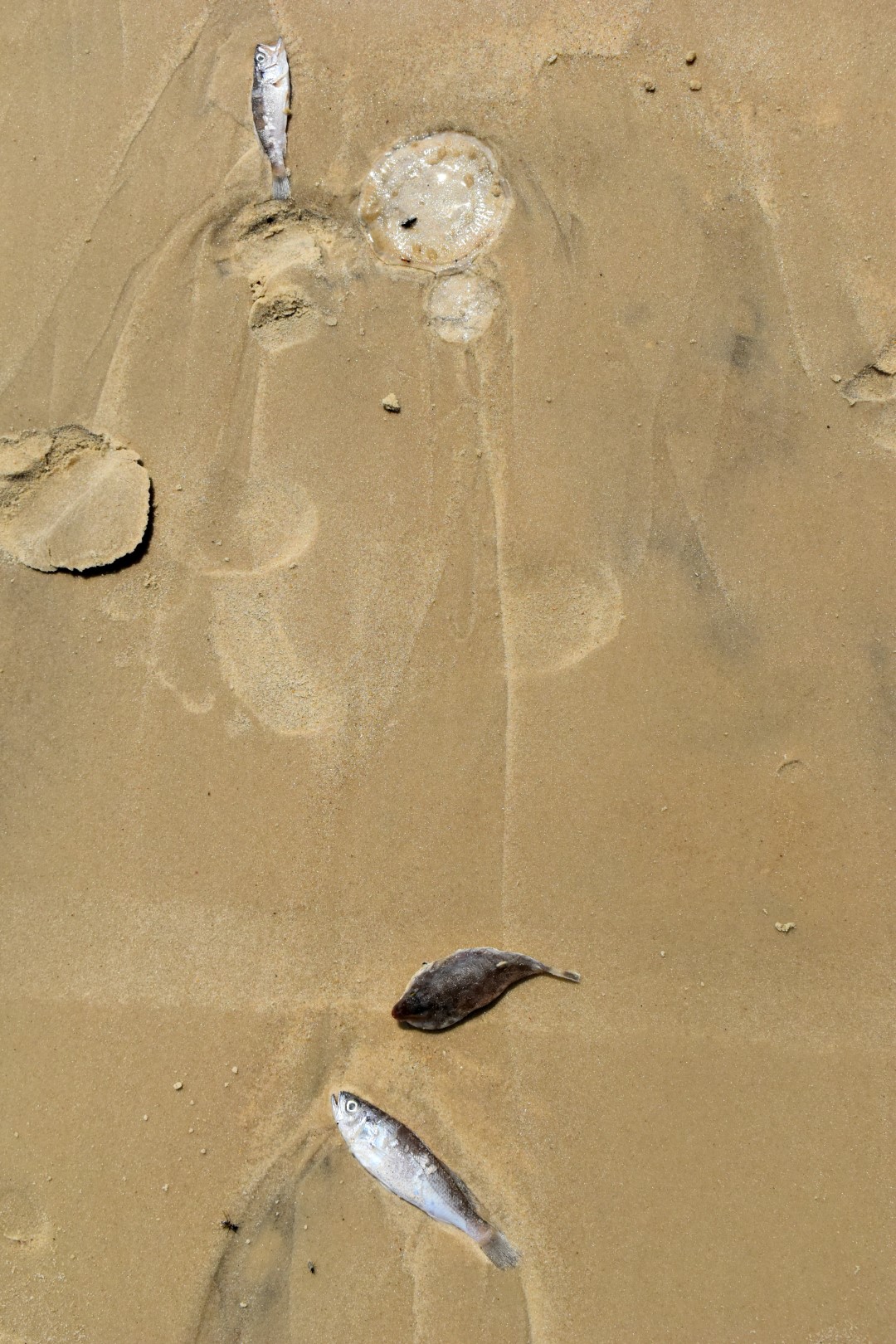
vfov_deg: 38.9
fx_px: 1904
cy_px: 672
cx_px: 448
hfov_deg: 26.5
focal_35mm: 51
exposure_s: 1/2000
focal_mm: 34
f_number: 7.1
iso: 400
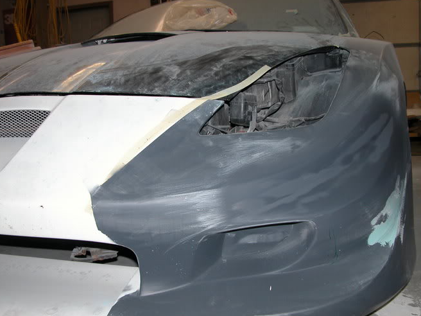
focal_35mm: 41
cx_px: 206
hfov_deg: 45.8
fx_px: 499
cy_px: 168
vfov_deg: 35.1
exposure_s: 1/60
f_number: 2.8
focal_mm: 8.9
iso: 100
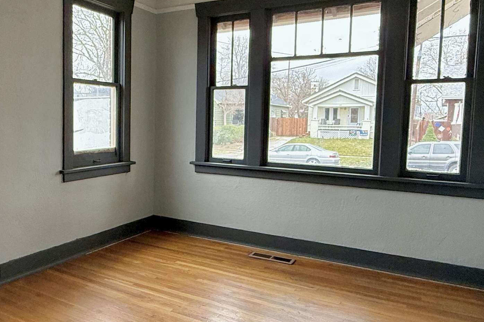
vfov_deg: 41.1
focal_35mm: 32
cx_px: 155
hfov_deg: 57.2
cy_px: 153
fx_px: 430
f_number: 2.2
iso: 200
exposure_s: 1/99
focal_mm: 2.22
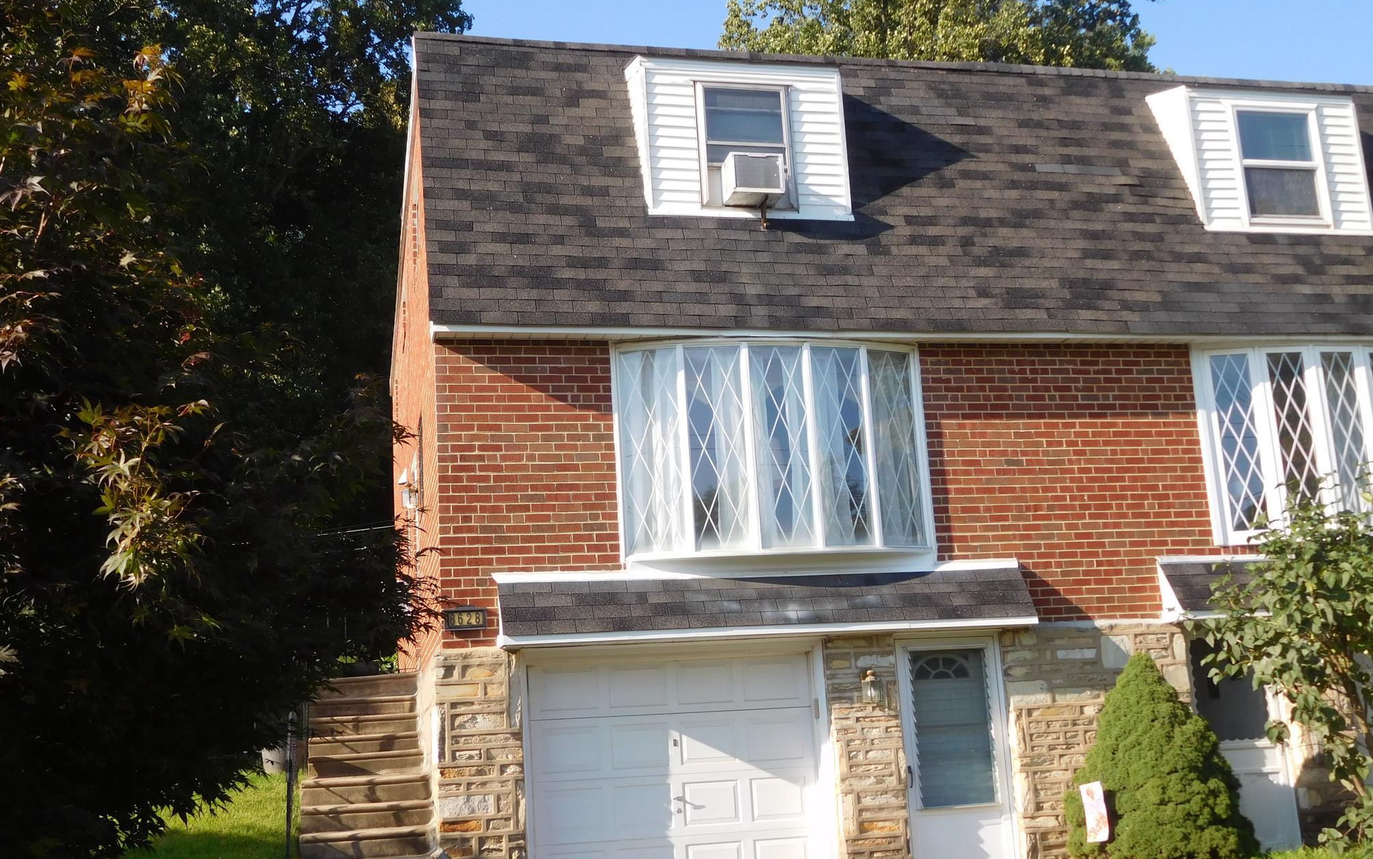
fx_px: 1422
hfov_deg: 51.5
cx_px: 702
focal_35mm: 38
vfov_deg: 33.5
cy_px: 491
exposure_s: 1/500
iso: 125
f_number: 3.8
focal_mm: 6.2
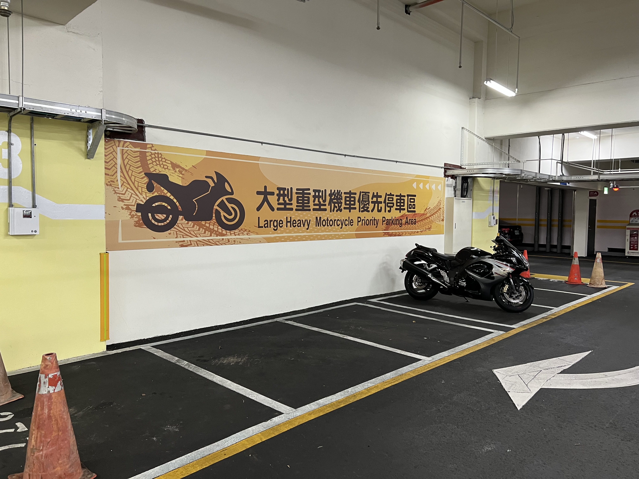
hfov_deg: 67.3
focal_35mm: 26
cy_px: 240
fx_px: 480
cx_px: 320
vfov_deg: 53.1
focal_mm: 5.7
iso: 160
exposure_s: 1/60
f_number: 1.5
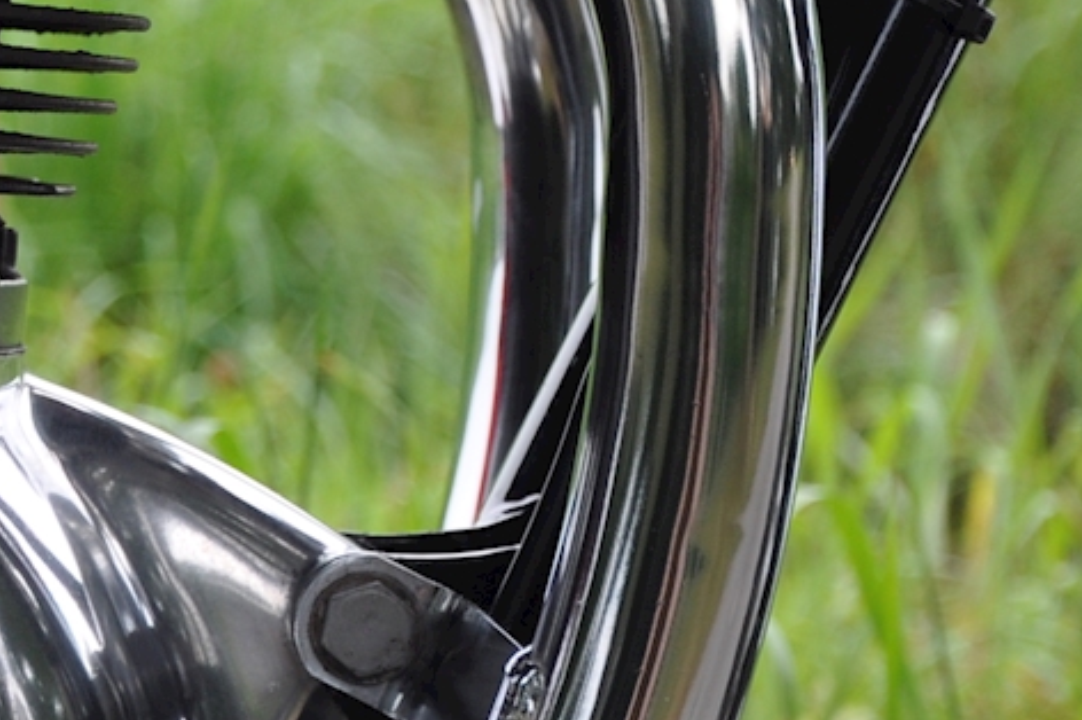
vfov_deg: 4.3
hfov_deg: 6.4
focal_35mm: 317
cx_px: -795
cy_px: 114
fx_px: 9521
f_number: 5.6
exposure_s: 1/125
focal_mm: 52
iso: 200
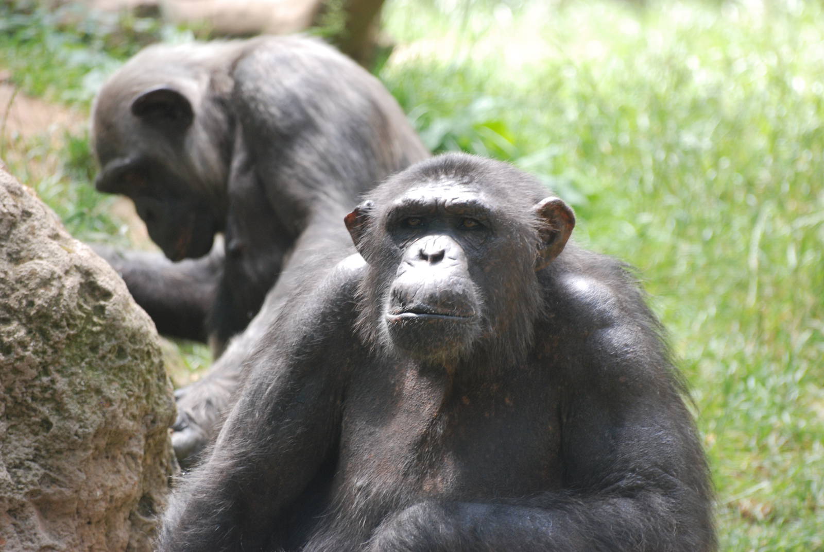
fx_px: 7562
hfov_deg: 6.2
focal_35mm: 330
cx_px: 412
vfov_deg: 4.2
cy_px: 276
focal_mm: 220
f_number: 5.3
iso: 400
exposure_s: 1/80
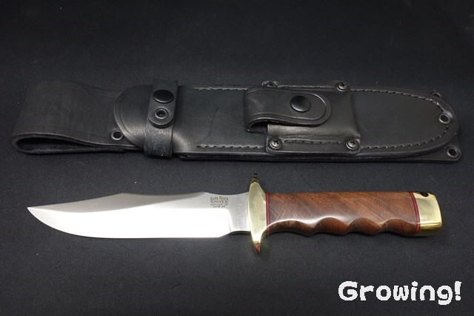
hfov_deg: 65.5
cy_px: 158
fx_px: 368
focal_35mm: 28
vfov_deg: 46.4
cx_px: 237
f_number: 7.1
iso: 800
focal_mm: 10.4
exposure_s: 1/30
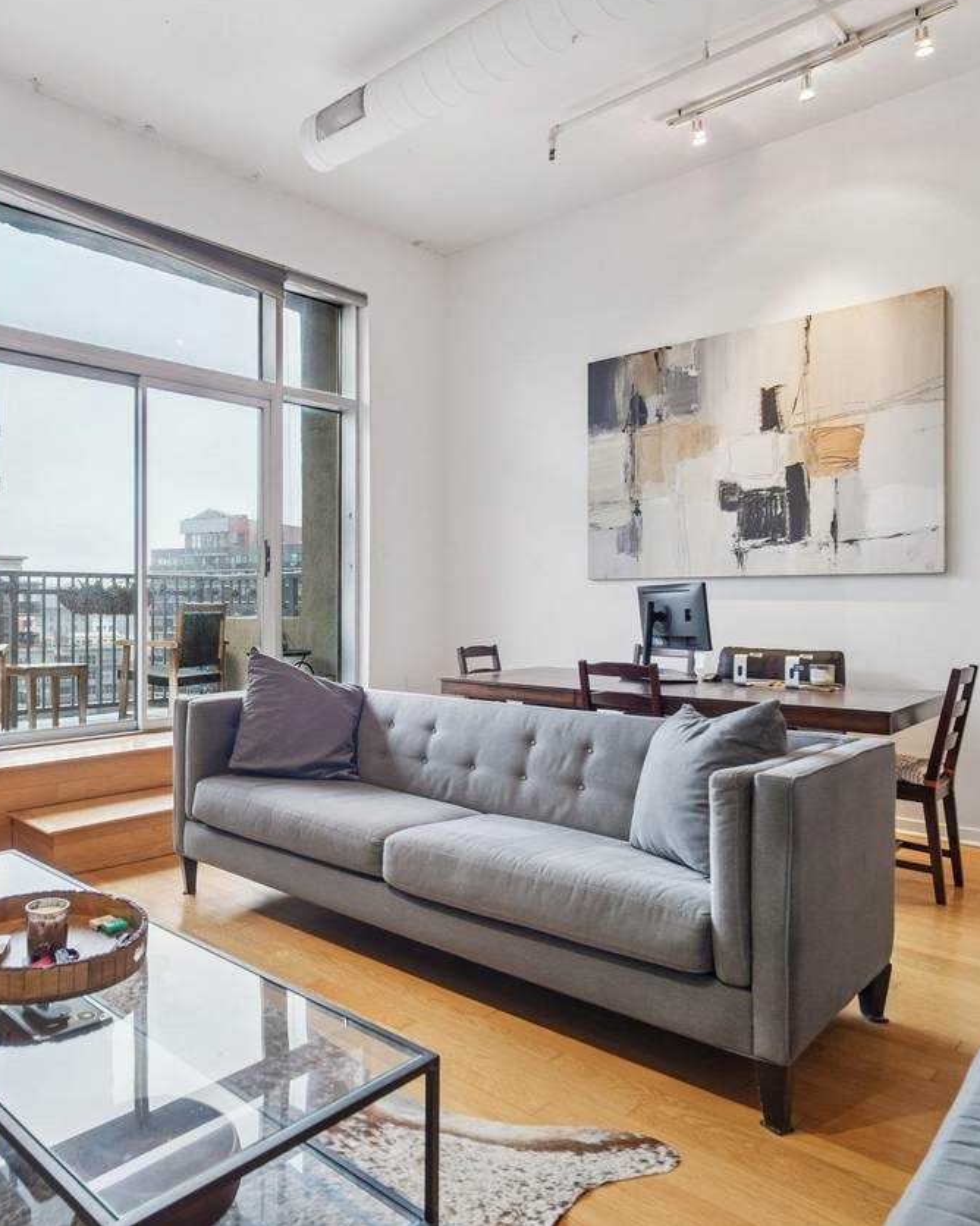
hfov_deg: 58.3
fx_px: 834
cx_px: 267
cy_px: 603
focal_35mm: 23
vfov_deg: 72.6
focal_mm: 16
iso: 400
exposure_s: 1/15
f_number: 8
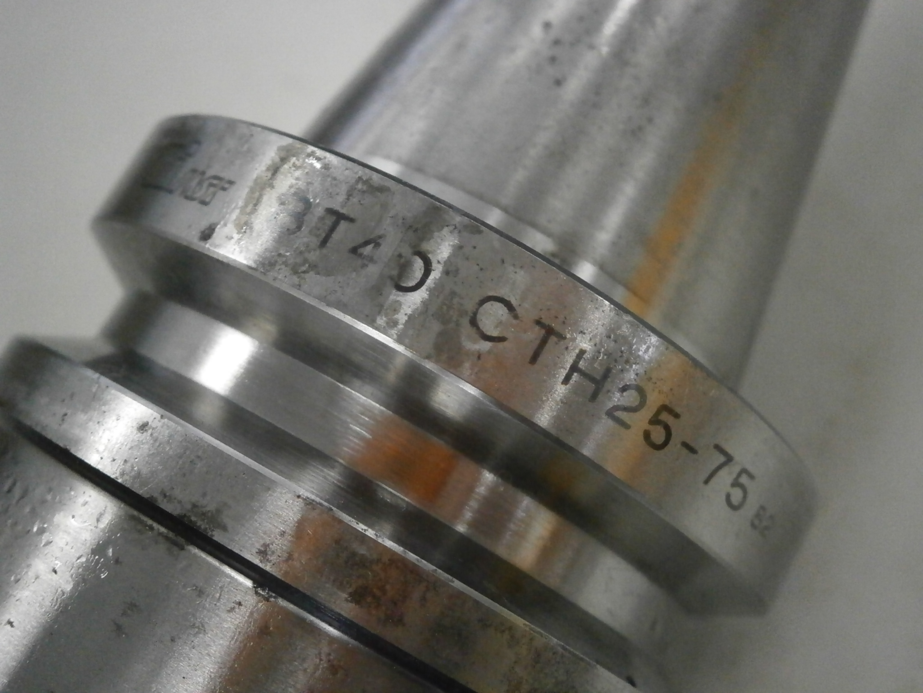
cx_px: 462
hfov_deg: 40.4
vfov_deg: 30.9
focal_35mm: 47
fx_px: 1253
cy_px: 346
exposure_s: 1/200
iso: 800
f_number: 3.4
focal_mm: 8.3
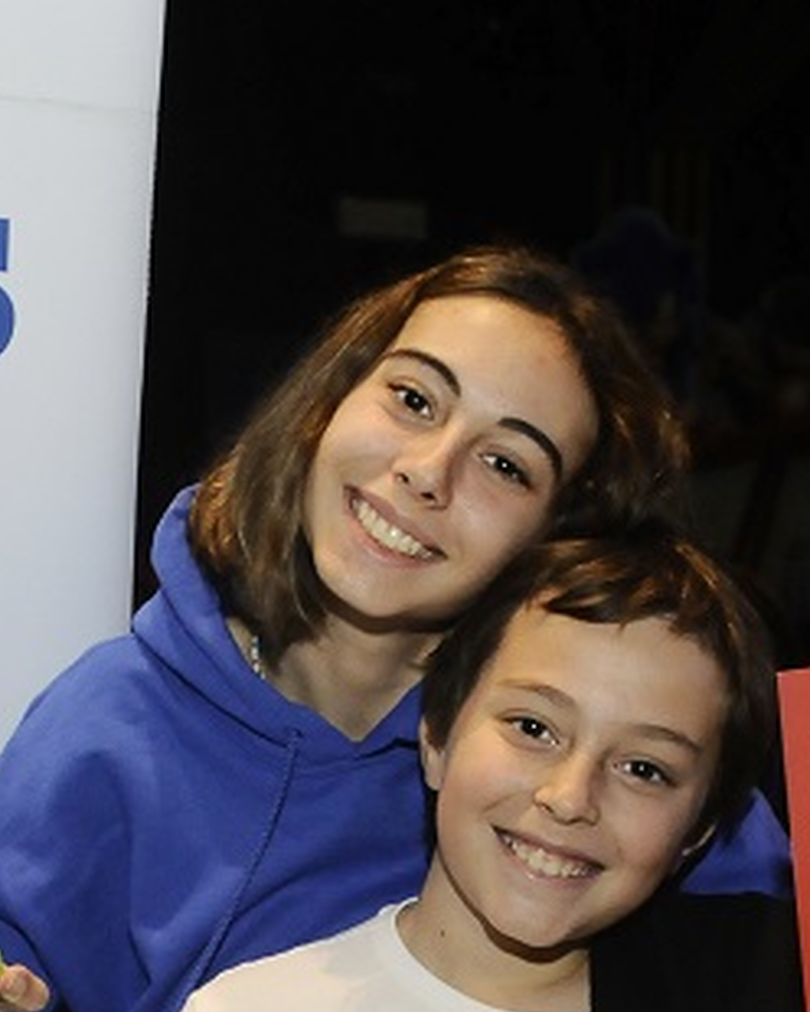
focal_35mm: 109
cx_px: 248
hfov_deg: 14.1
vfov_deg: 17.5
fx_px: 3266
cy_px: 826
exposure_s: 1/40
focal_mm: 24
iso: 1250
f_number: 5
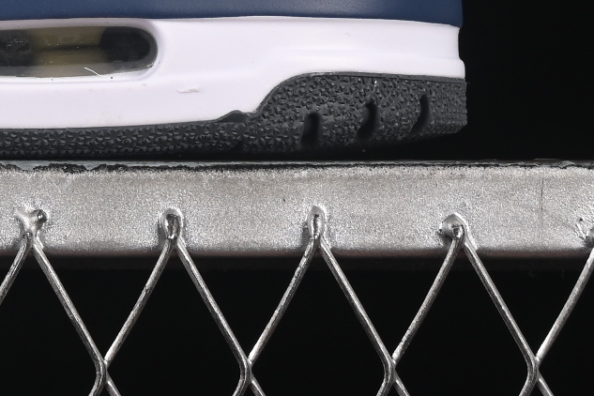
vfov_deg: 4.1
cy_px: -387
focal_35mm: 330
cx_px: -392
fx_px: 5445
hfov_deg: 6.1
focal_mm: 50
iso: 160
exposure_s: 1/80
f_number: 8
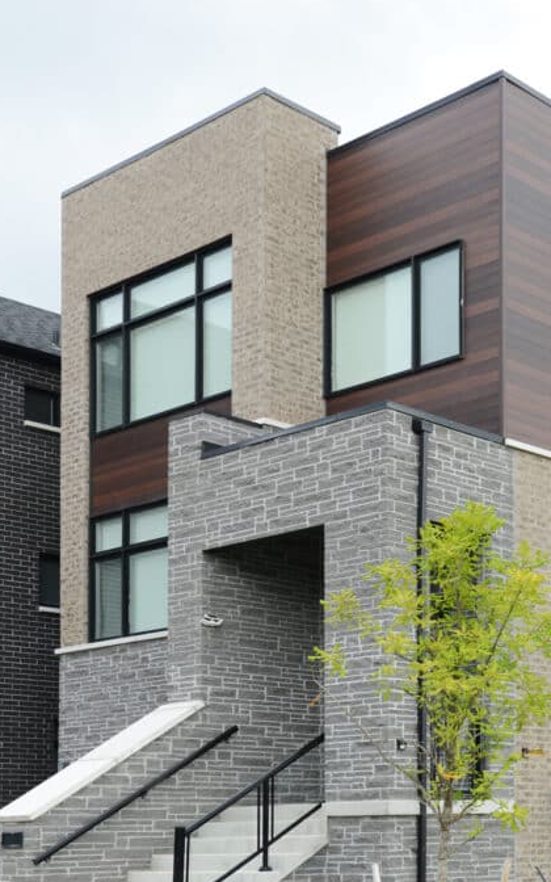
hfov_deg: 21.4
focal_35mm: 59
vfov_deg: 34.5
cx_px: 509
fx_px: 1418
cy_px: 440
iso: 400
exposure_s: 1/250
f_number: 8
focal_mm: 38
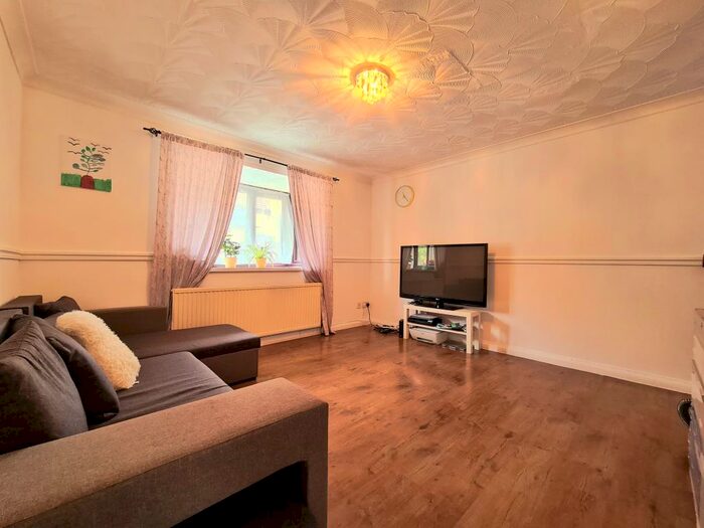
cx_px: 352
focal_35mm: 13
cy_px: 264
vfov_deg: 89.9
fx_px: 264
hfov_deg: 106.2
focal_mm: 2.22
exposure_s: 1/20
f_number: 2.2
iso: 64
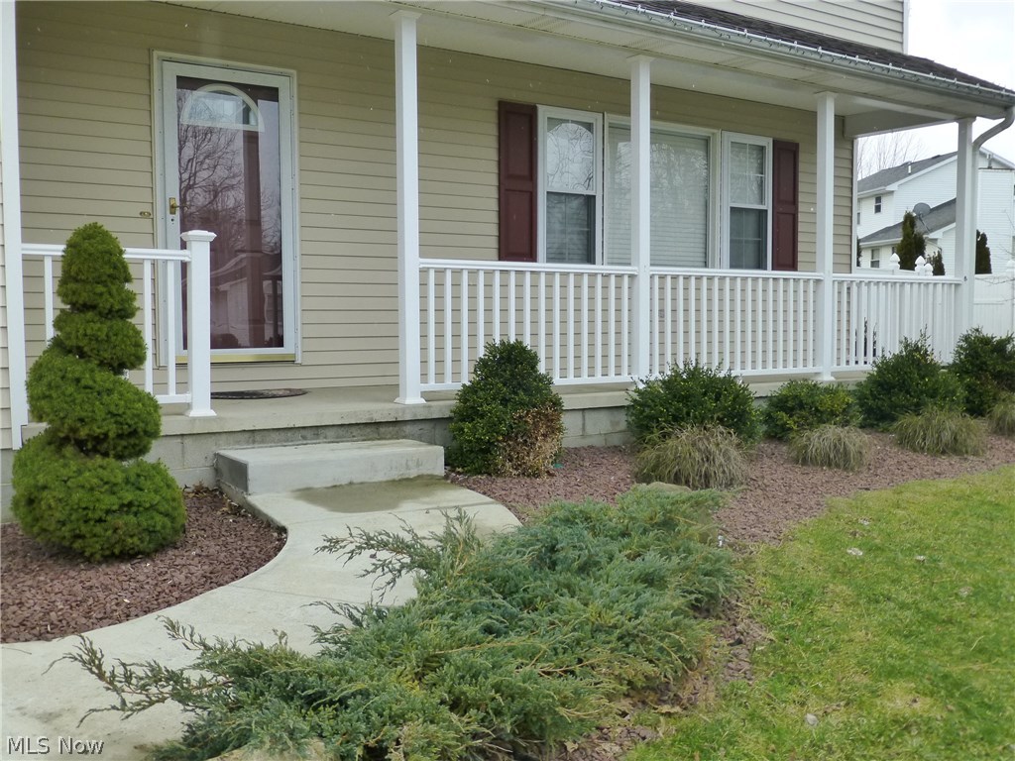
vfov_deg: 41.8
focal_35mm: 34
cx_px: 508
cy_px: 380
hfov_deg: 54.0
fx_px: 997
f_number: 3.7
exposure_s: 1/250
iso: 200
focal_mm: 6.1
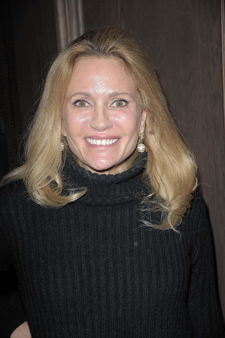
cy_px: 169
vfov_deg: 23.9
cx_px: 112
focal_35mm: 85
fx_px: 798
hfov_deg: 16.1
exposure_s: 1/60
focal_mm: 85
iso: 640
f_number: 6.3
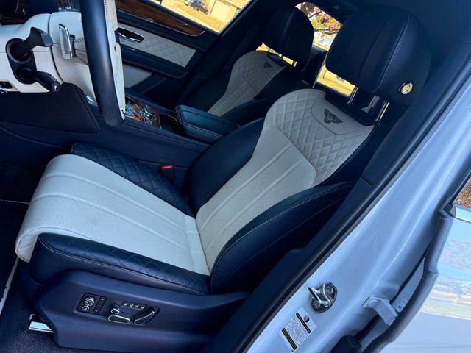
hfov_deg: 71.6
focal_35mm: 24
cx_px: 236
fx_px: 327
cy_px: 176
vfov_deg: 56.8
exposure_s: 1/199
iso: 200
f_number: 1.78
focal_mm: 6.76
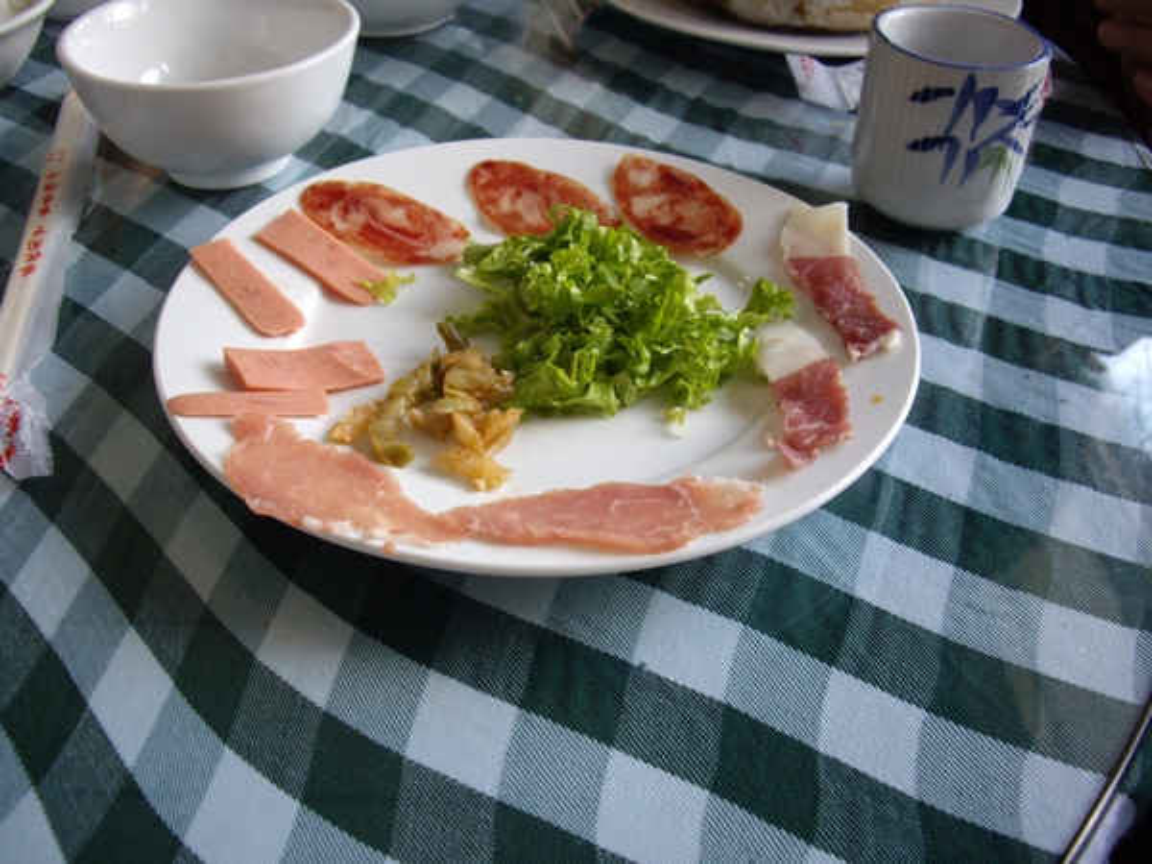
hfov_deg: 49.0
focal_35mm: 38
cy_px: 432
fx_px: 1265
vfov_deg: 37.7
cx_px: 576
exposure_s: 1/60
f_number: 2.8
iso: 200
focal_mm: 7.9
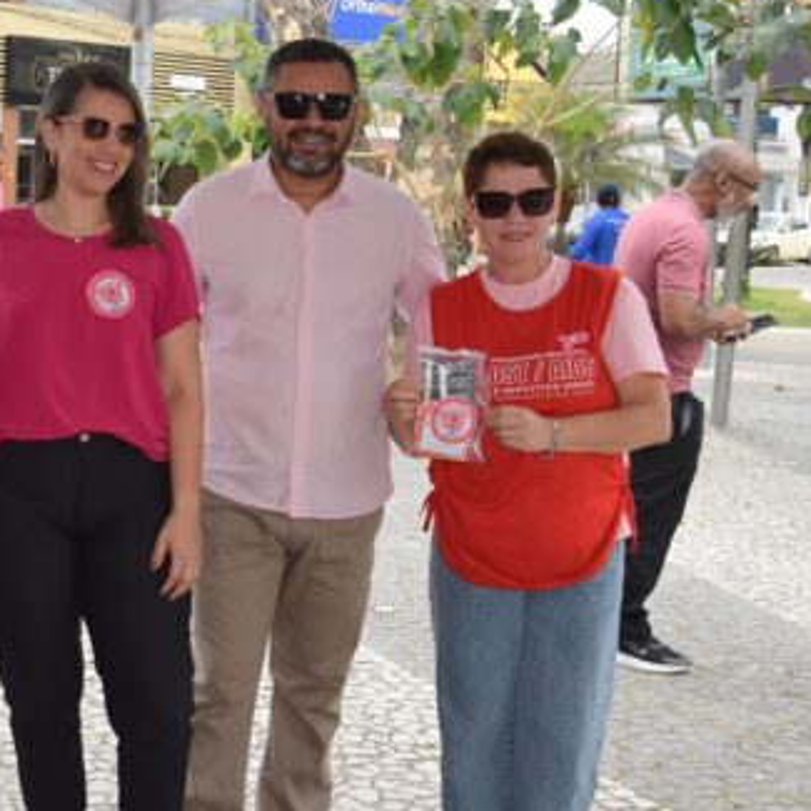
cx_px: 2
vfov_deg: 26.8
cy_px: 281
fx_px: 1696
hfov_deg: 25.6
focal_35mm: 64
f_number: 6.3
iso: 100
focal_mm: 22
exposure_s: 1/160
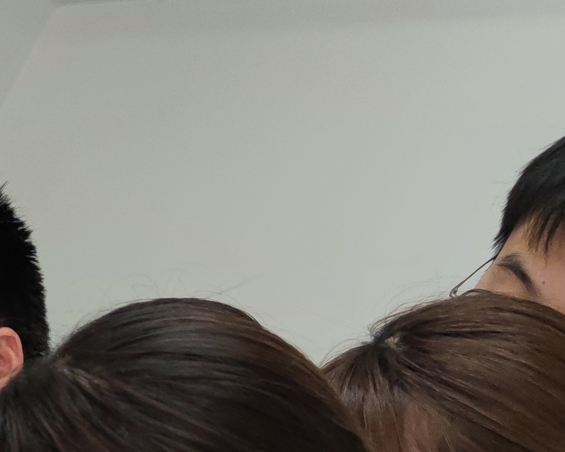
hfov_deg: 16.6
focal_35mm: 105
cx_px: -289
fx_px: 1756
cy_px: 799
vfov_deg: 13.3
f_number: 1.69
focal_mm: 6.72
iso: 105
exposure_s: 1/100
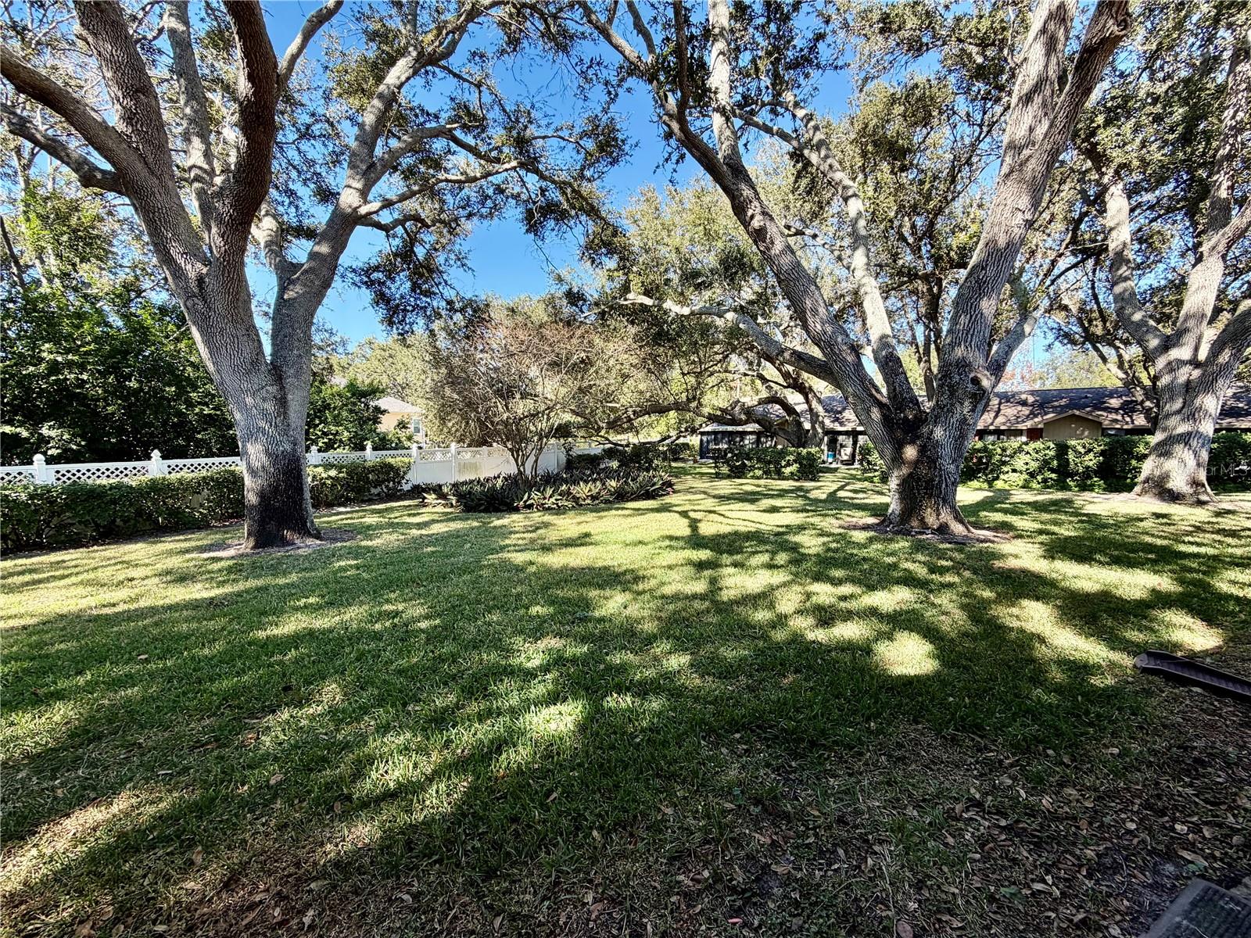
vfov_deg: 85.7
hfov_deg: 102.1
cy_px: 469
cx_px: 626
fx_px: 506
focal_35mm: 14
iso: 40
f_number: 2.2
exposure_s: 1/203
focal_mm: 2.22
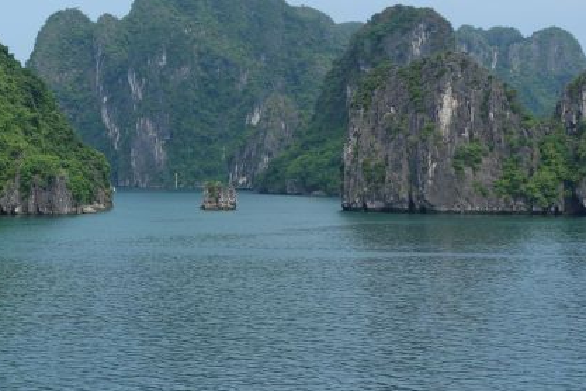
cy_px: 127
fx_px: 1530
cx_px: 83
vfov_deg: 14.5
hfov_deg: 21.3
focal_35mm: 94
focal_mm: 18.23
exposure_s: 1/500
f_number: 5.6
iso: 125
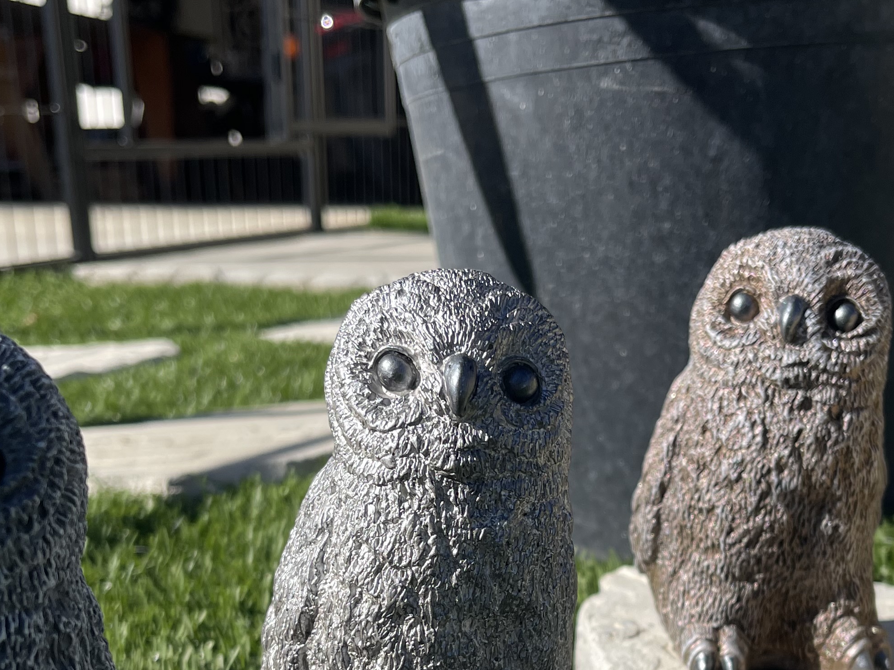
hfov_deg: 37.4
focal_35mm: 51
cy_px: 633
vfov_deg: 27.3
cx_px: 532
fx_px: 1317
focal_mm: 5.1
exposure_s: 1/2786
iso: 32
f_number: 1.6
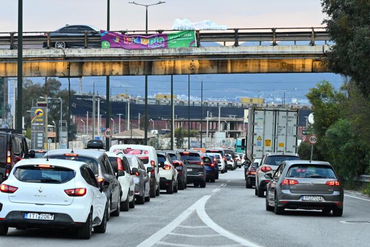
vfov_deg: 7.6
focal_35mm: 180
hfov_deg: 11.4
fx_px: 1850
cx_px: 185
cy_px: 124
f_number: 6.3
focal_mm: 120
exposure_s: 1/640
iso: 2200
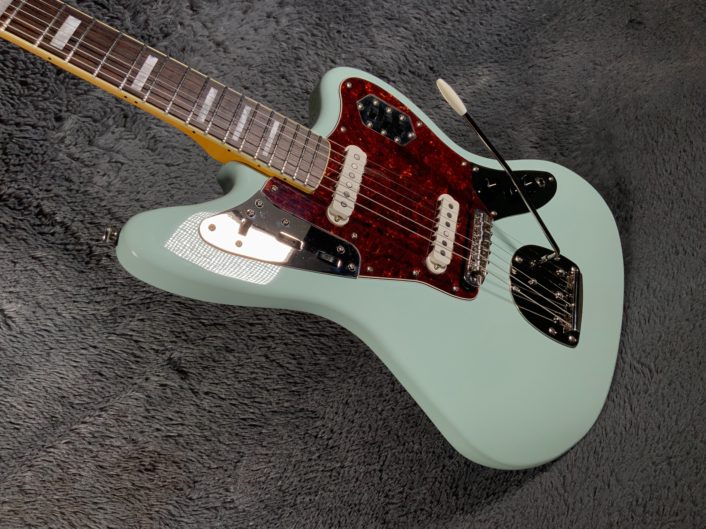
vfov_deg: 48.2
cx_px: 353
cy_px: 264
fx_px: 591
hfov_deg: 61.7
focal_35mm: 29
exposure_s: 1/312
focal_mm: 3
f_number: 1.8
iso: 32
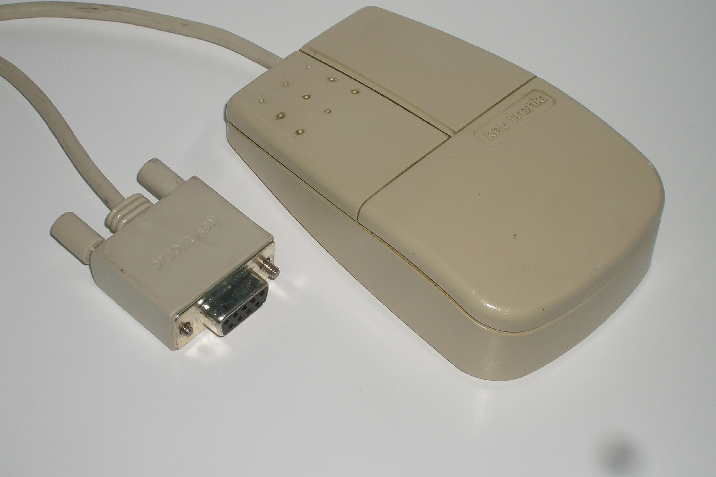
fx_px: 1830
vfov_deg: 14.9
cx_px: 359
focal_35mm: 92
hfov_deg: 22.1
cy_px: 217
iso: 80
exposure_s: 1/60
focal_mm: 14.6
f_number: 7
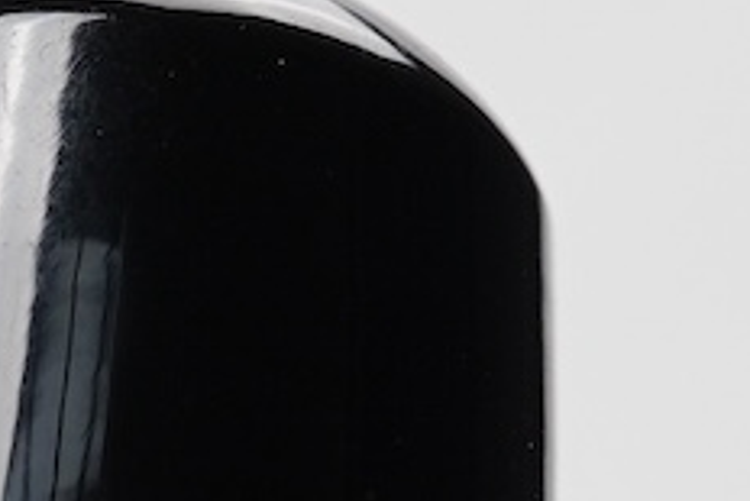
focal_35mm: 218
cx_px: 296
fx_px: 4544
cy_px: 963
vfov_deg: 6.2
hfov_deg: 9.4
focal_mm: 30
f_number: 20
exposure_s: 1/100
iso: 400
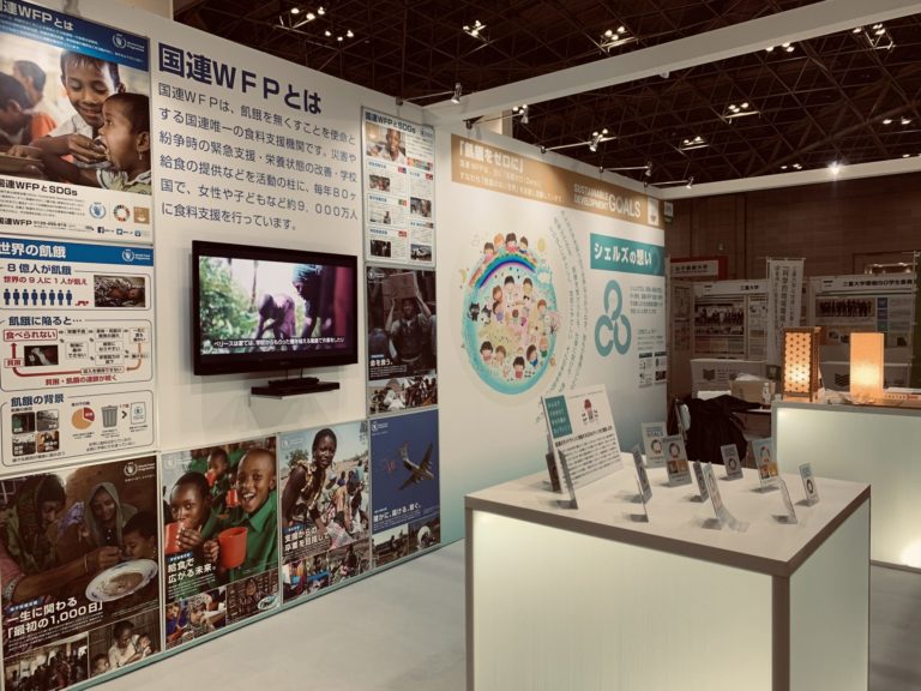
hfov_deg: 67.3
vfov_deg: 53.1
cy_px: 346
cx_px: 460
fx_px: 692
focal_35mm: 26
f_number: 1.8
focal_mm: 4.25
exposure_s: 1/100
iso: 64
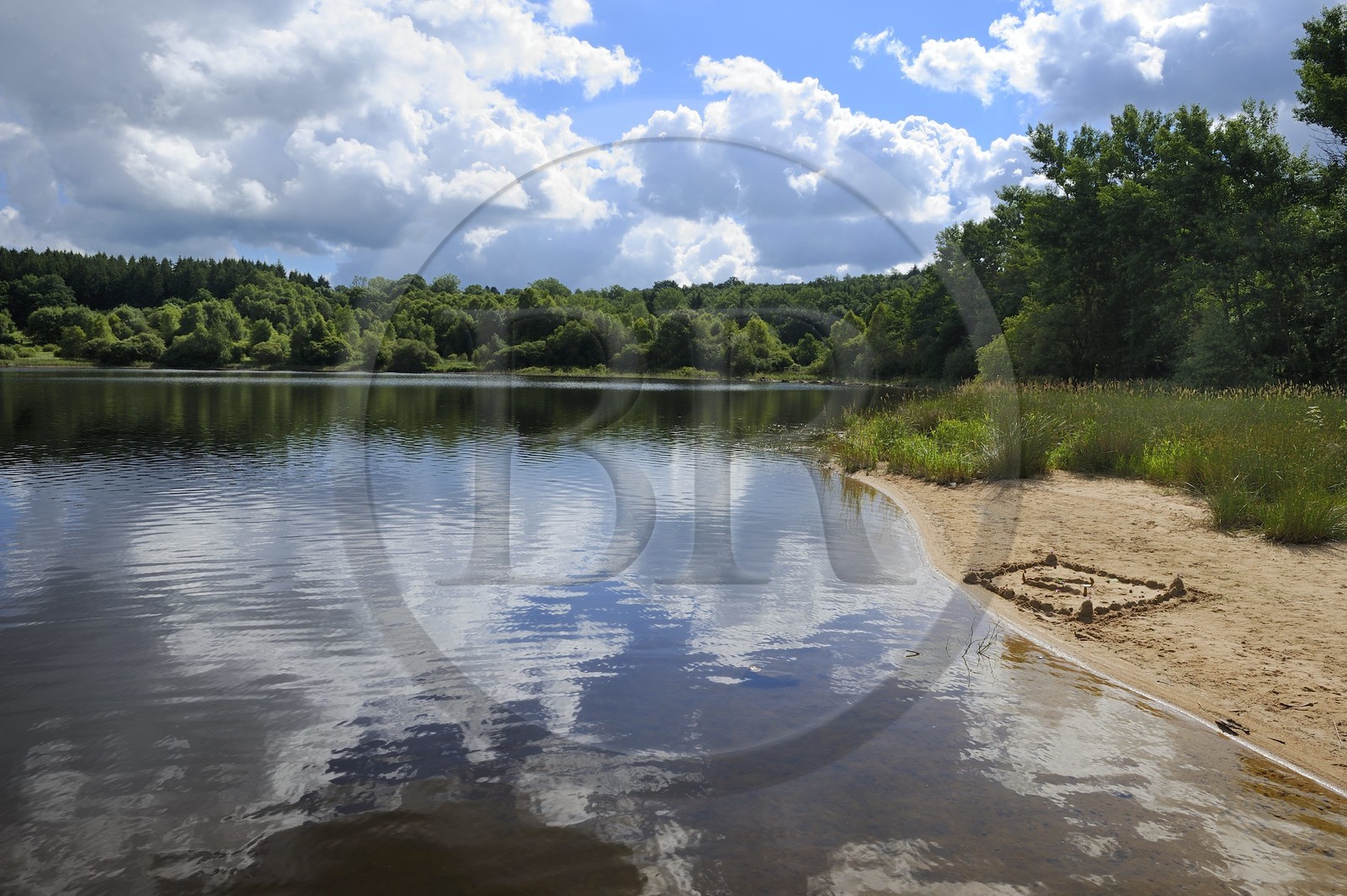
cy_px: 448
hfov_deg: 73.8
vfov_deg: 53.1
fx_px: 897
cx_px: 674
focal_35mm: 24
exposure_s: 1/125
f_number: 18
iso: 200
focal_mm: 24
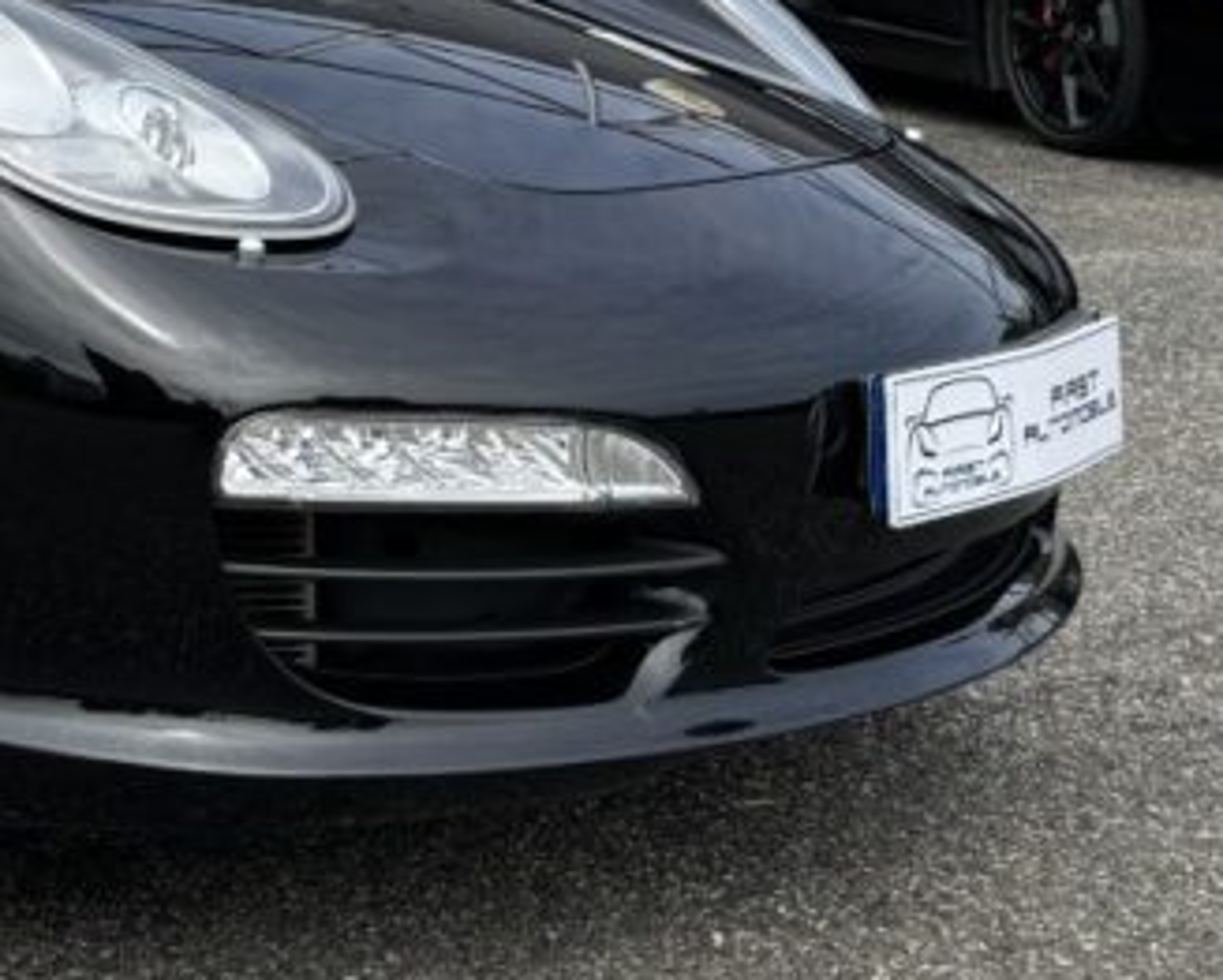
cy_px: -307
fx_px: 3115
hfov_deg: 19.8
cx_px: -512
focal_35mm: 86
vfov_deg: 16.8
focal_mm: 6.76
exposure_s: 1/2331
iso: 80
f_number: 1.78
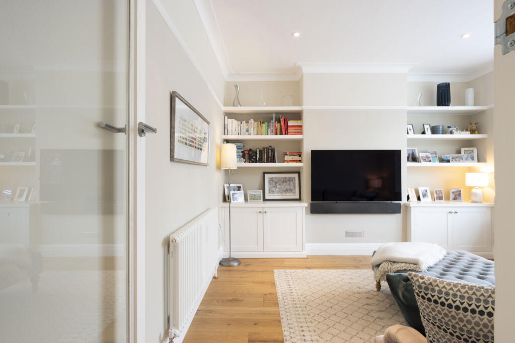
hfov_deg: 85.5
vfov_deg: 63.1
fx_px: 279
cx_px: 258
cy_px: 172
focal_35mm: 20
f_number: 16
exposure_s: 1/2
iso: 200
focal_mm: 19.5
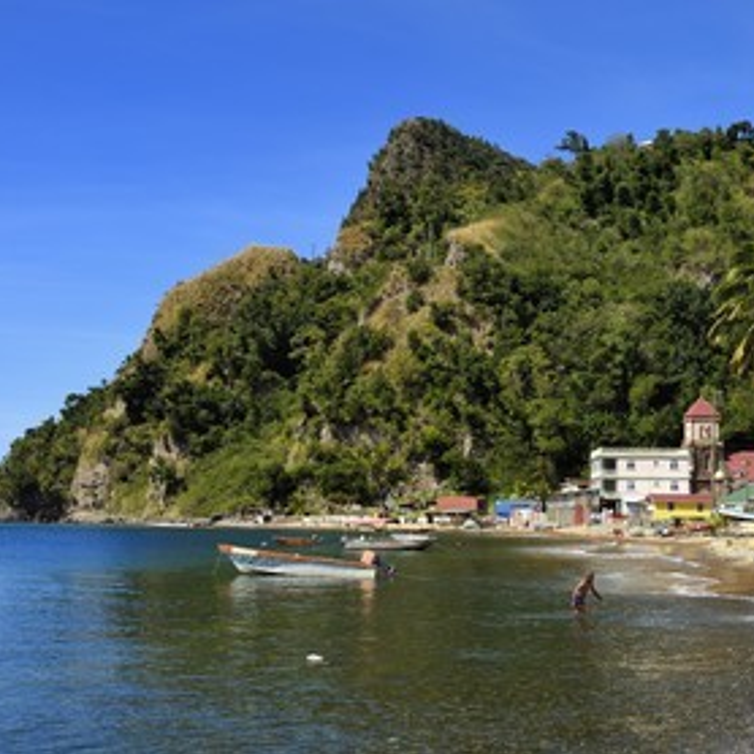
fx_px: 1331
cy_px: 377
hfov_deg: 31.6
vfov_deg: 31.6
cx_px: 412
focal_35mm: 54
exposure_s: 1/320
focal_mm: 42
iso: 200
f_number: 11
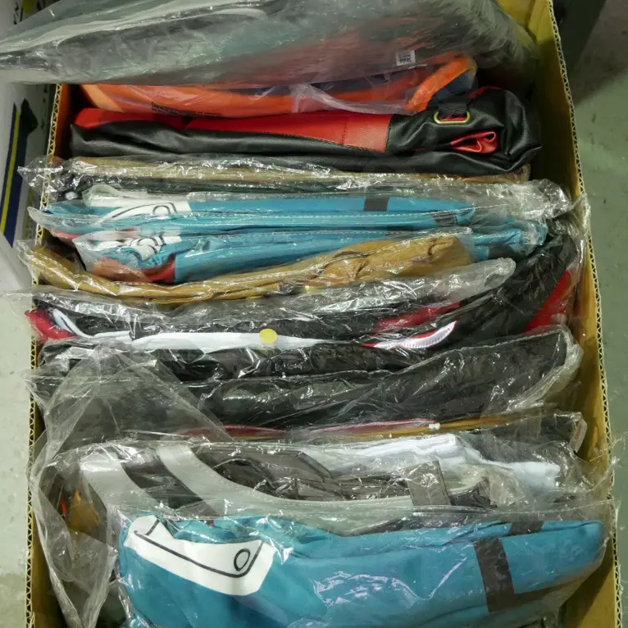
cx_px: 314
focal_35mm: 52
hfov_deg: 32.8
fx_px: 1067
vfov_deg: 32.7
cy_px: 271
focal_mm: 22
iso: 3200
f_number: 4.2
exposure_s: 1/60
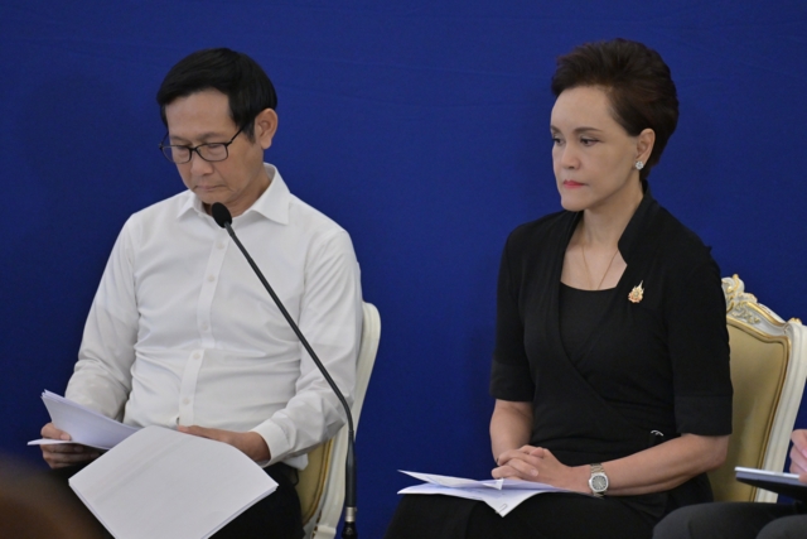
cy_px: 270
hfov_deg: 6.9
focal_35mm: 300
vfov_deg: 4.6
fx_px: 6726
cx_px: 404
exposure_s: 1/200
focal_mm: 200
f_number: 2.8
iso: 2000
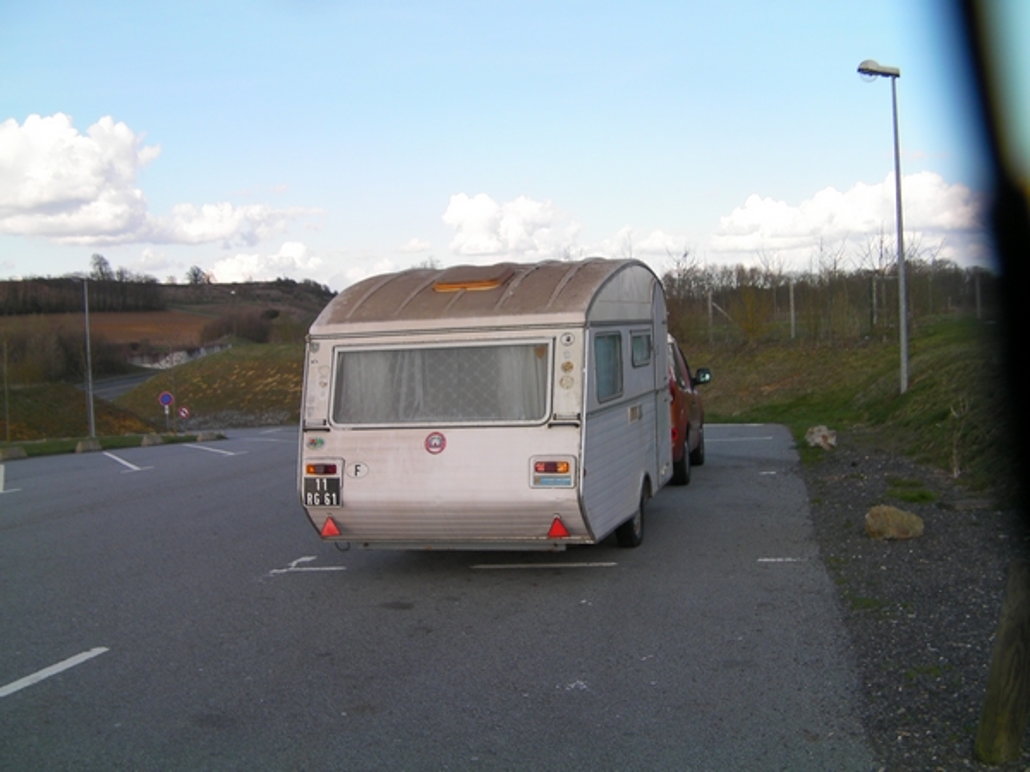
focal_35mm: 38
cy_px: 386
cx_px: 515
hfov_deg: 49.0
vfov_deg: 37.7
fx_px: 1131
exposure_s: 1/283
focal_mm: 6.8
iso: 50
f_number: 3.5
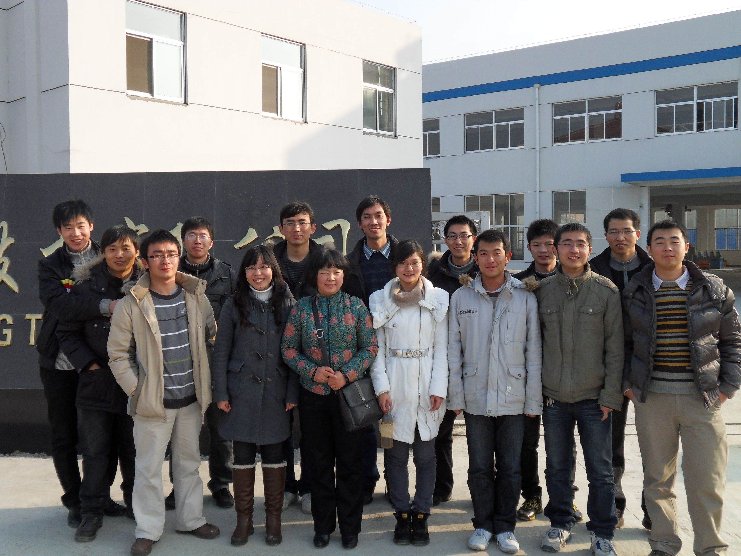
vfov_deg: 39.7
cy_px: 278
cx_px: 370
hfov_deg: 51.4
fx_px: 771
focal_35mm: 36
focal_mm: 6.3
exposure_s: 1/350
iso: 80
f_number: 3.9
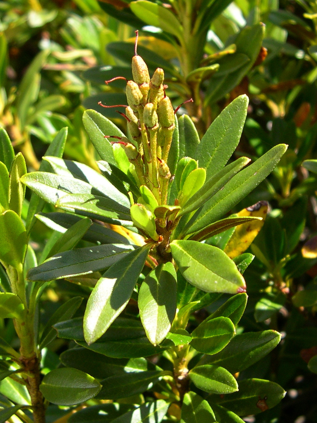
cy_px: 212
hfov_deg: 37.7
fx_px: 464
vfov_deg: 49.0
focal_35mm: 38
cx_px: 158
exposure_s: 1/429
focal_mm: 8
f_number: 2.8
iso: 100
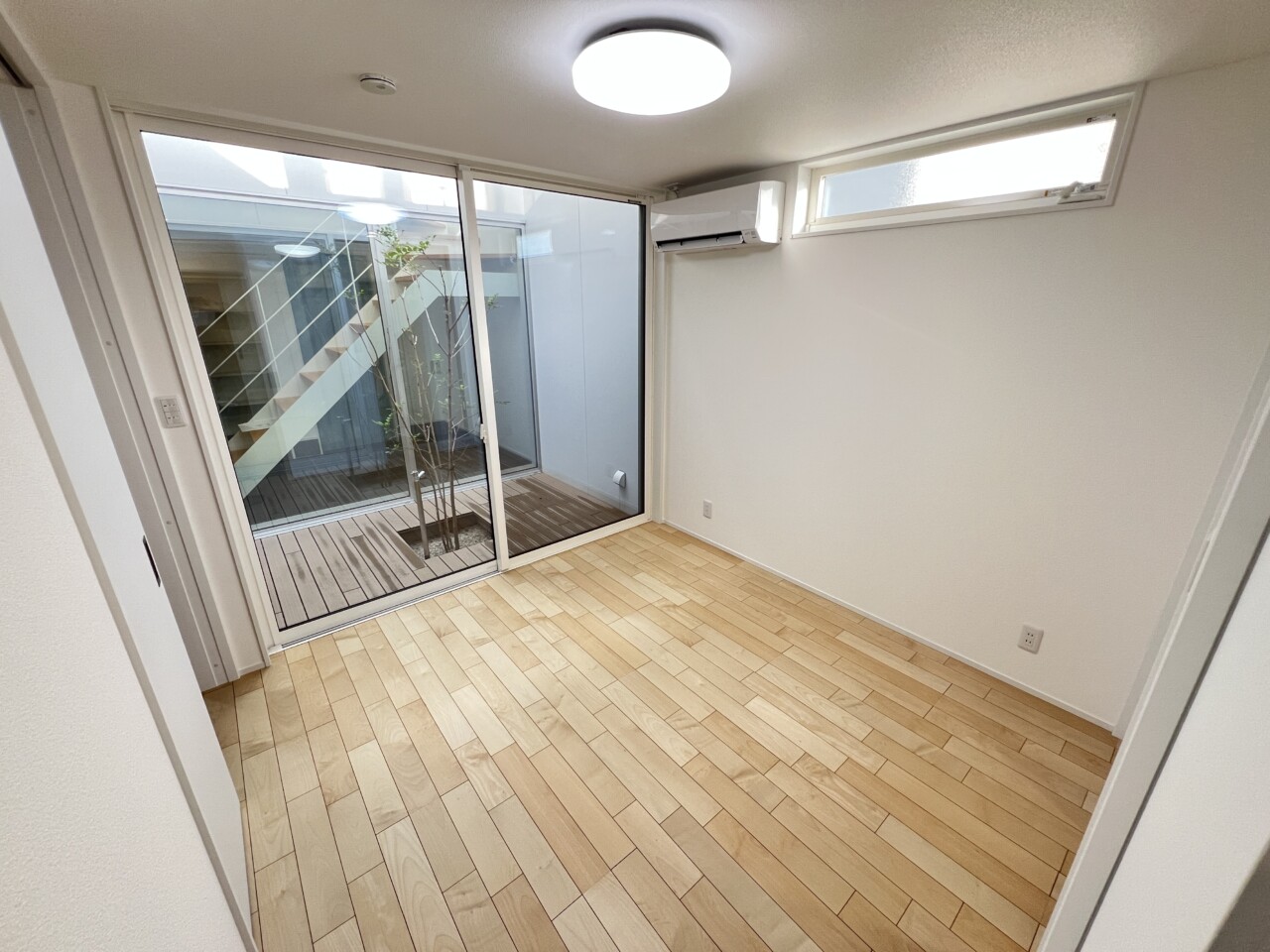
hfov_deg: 106.2
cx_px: 635
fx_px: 477
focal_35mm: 13
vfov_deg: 89.9
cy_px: 476
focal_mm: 1.57
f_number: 1.8
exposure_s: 1/99
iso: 160
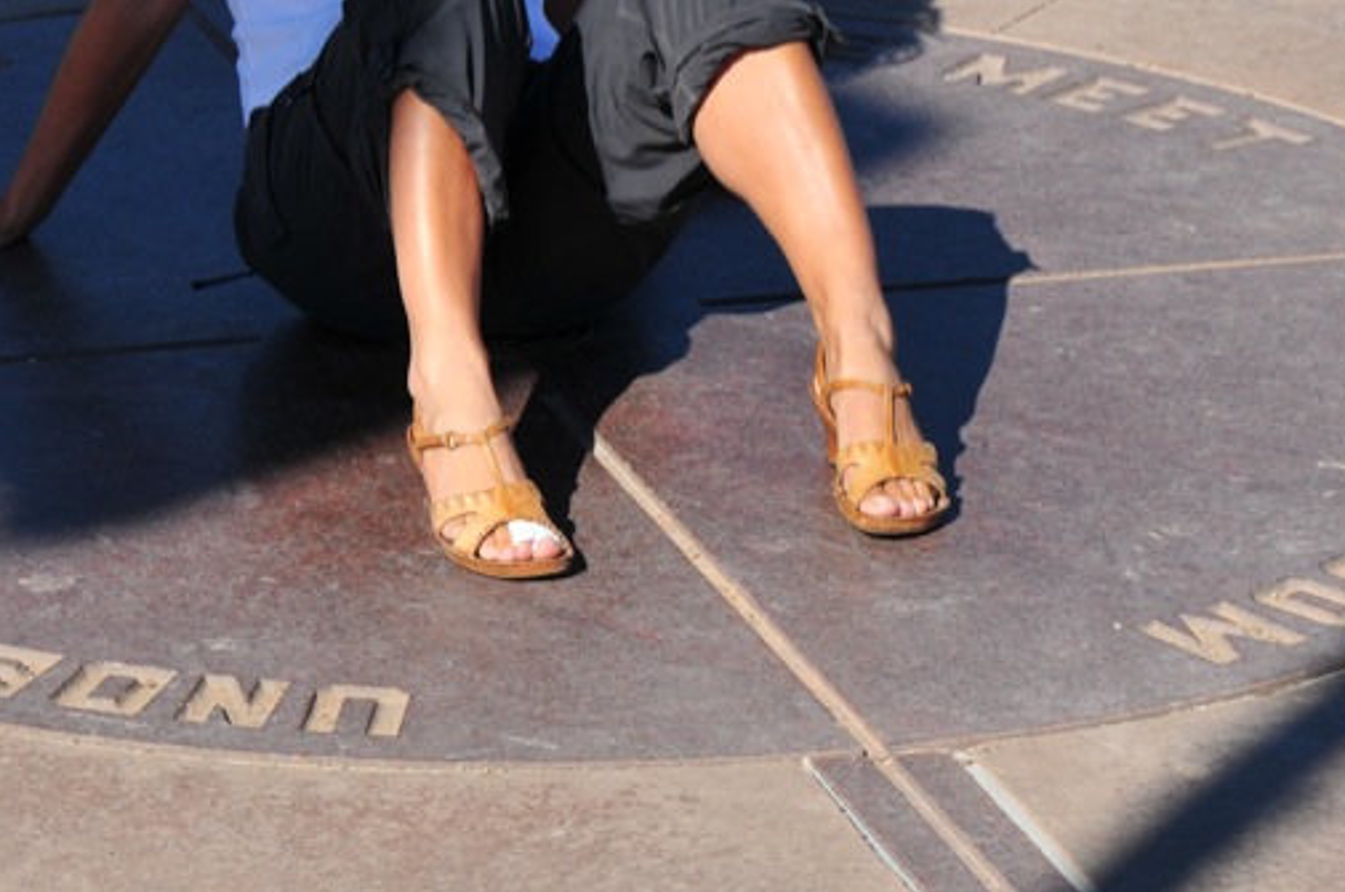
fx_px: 7945
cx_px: 445
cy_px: 96
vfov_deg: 6.4
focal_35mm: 213
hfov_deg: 9.7
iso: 200
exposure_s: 1/400
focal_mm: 70
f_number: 11
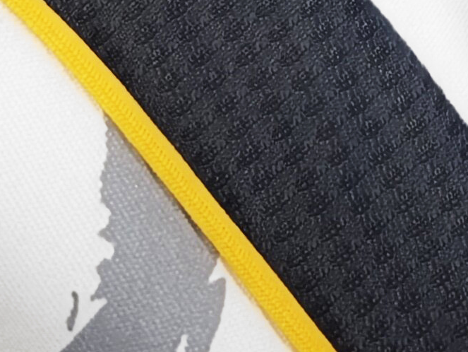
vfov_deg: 8.7
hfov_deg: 13.5
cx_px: 545
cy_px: -703
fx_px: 1921
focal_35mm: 142
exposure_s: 1/100
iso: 139
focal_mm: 8.67
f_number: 1.75
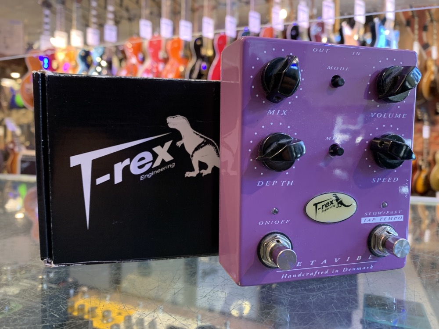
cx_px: 220
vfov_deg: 53.1
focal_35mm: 26
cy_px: 164
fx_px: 330
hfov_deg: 67.3
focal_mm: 4.25
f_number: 1.8
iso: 250
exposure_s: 1/40
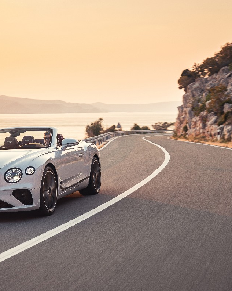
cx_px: 59
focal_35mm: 64
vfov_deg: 29.6
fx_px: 550
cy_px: 147
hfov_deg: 23.6
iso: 100
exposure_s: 1/30
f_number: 5
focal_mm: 45
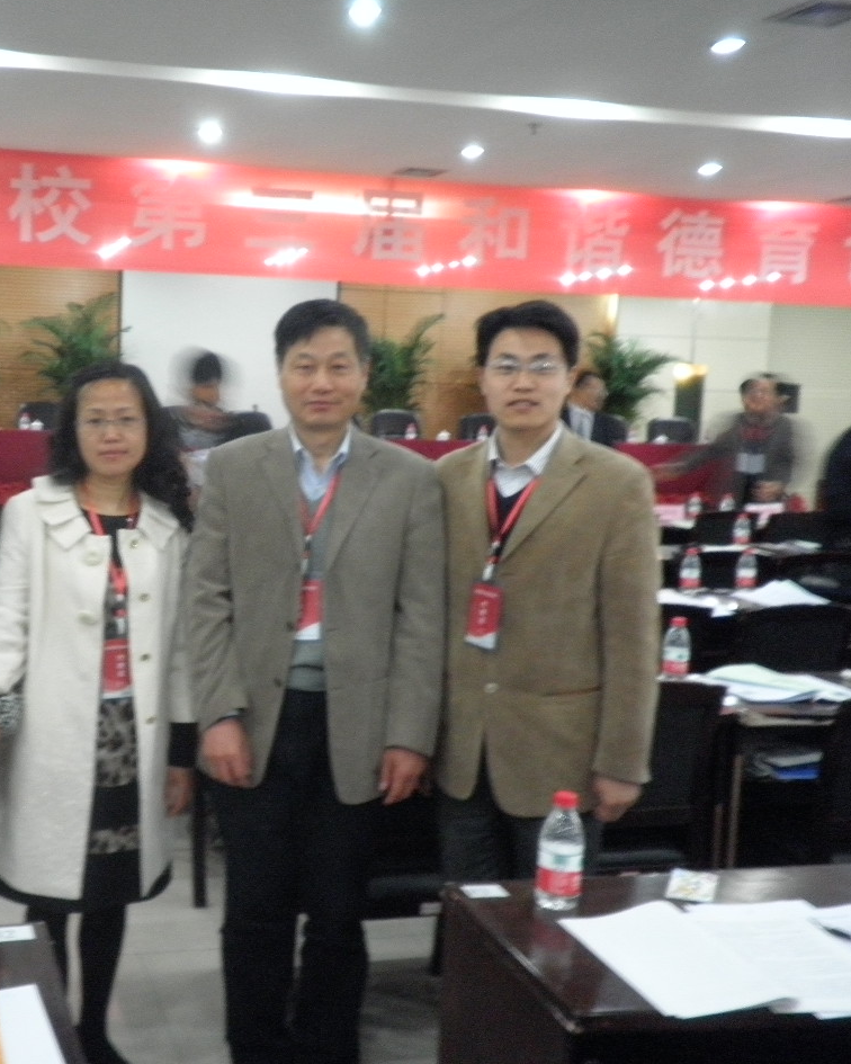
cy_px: 533
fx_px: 1291
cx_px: 210
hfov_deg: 35.7
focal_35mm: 41
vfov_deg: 44.8
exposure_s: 1/4
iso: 250
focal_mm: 5.5
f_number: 2.8
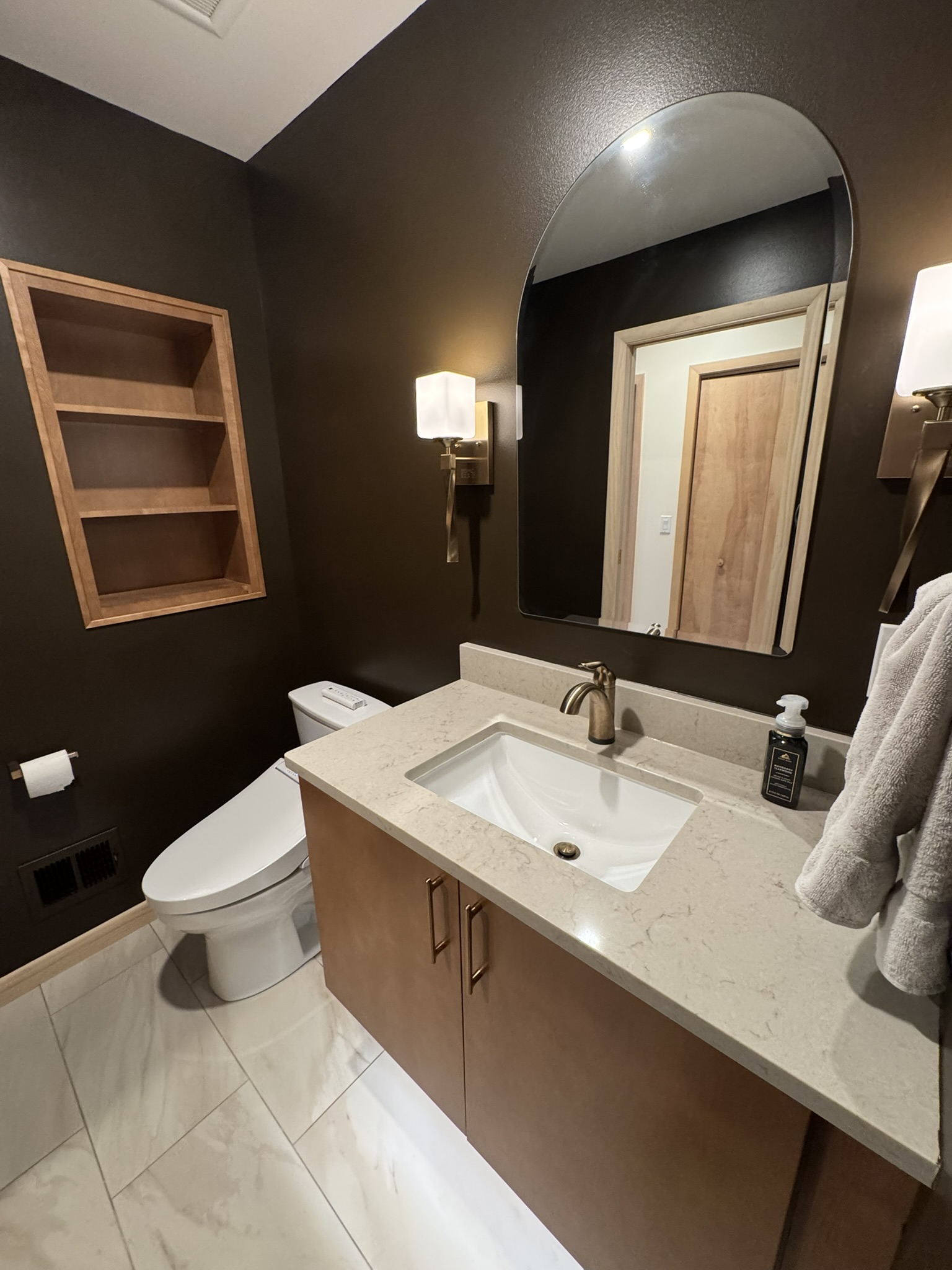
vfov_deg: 102.1
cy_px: 635
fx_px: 513
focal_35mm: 14
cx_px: 476
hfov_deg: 85.7
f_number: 2.2
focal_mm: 2.22
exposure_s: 1/59
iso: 400
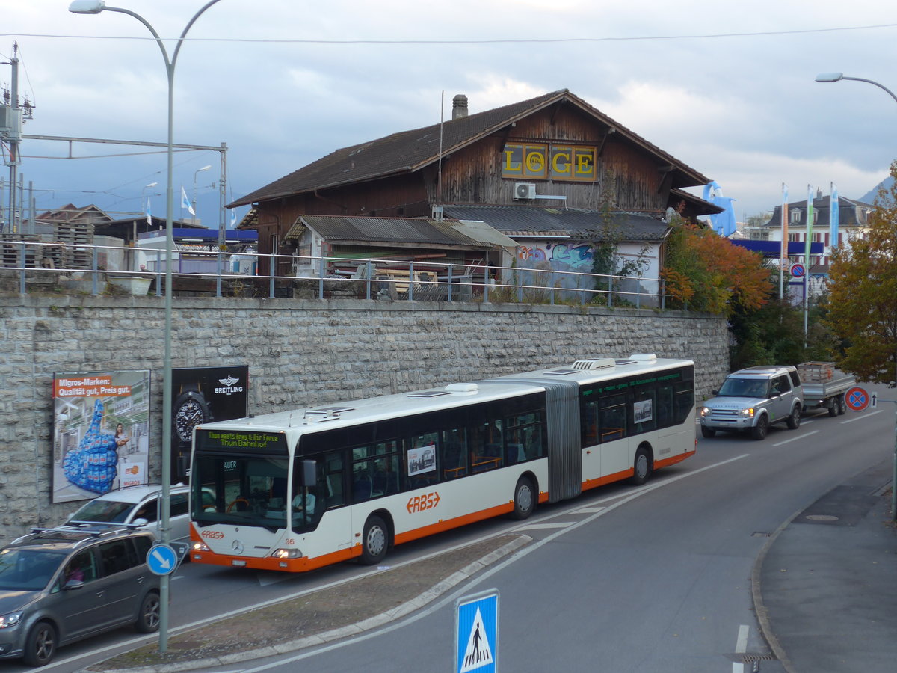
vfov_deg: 21.0
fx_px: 1814
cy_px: 336
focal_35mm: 70
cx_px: 448
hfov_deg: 27.8
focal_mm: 14.2
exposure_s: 1/80
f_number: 4.1
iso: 80
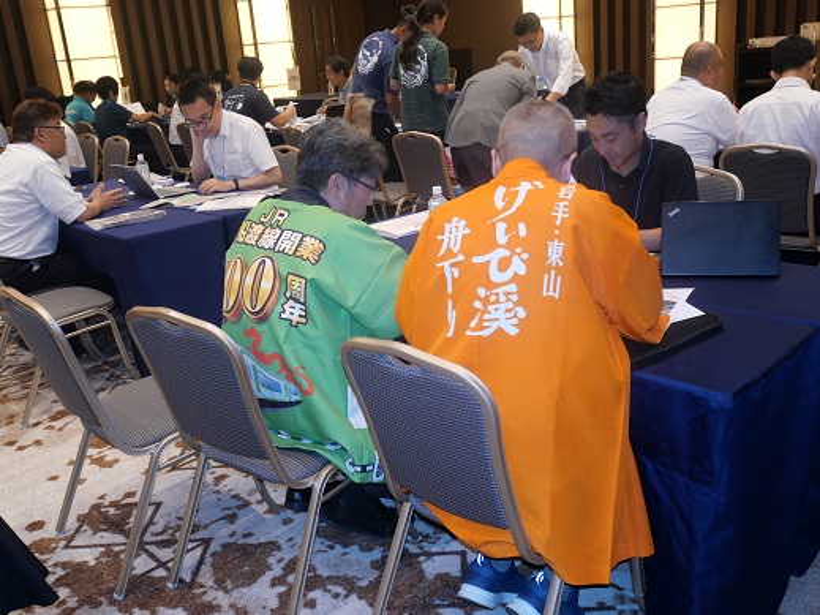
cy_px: 308
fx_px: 805
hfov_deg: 54.0
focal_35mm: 34
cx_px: 410
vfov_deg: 41.8
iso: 800
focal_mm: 17
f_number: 4
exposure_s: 1/50
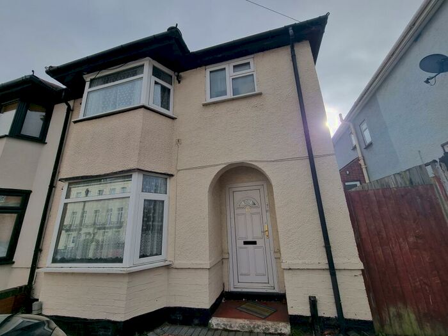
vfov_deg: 89.9
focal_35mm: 13
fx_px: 168
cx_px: 224
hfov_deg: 106.2
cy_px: 168
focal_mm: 2.2
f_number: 2.2
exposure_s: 1/1876
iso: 50
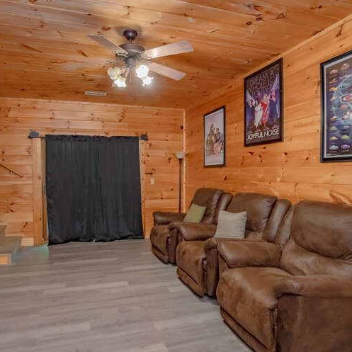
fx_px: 242
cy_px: 174
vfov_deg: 72.1
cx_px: 151
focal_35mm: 21
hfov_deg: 71.8
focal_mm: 16
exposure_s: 1/60
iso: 2000
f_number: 6.3
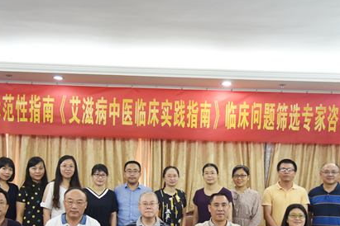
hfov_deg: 37.5
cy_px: 172
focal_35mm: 53
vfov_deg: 25.2
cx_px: 151
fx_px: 501
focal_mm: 34
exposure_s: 1/40
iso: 1250
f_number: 4
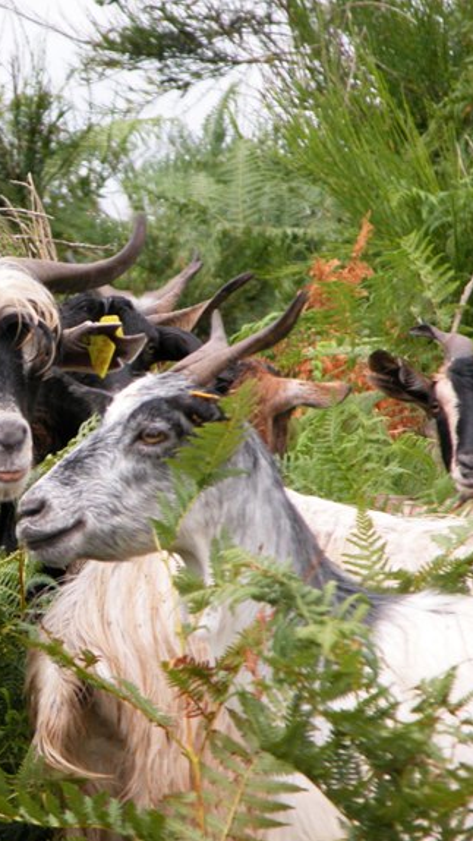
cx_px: -31
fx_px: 7869
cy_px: 420
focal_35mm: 353
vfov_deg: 6.1
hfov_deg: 3.4
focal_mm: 61.5
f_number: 4.2
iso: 100
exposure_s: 1/144
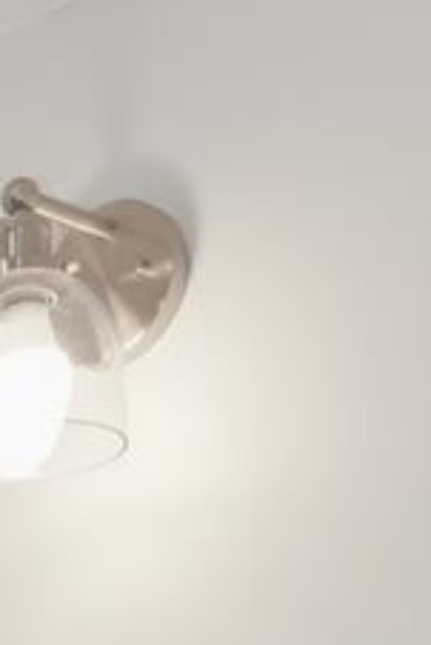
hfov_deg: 11.8
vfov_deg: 16.2
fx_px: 1829
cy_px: 1224
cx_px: -480
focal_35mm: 102
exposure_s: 1/80
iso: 200
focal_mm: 10
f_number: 4.5
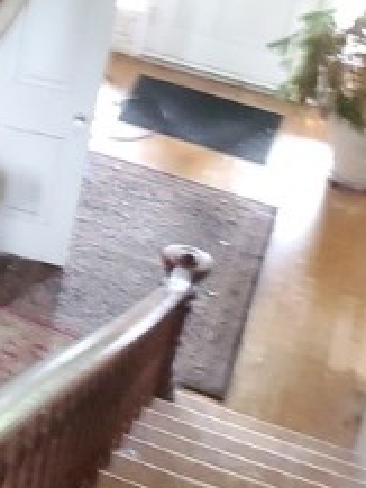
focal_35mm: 92
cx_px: -211
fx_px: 1296
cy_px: 88
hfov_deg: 14.8
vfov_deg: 21.0
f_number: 1.5
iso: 640
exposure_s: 1/10
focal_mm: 4.3
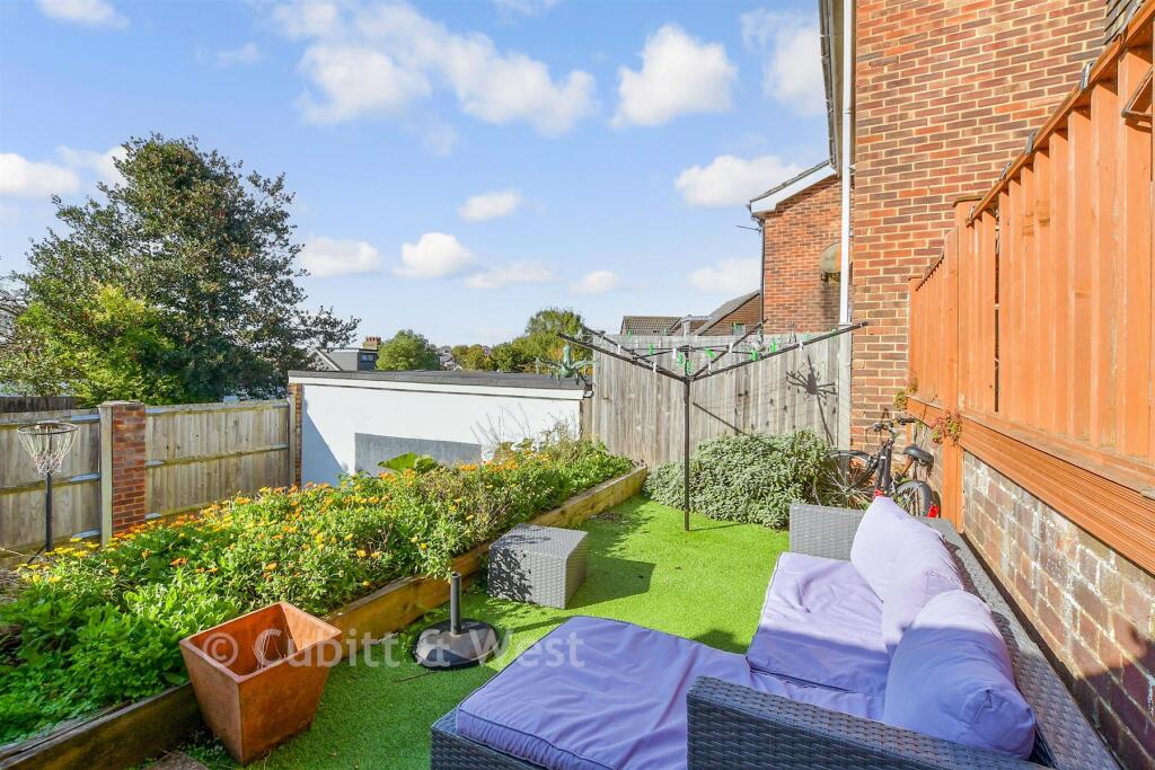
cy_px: 385
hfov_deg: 100.4
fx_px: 481
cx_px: 578
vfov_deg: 77.3
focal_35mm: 15
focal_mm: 10
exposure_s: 1/400
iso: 160
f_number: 8
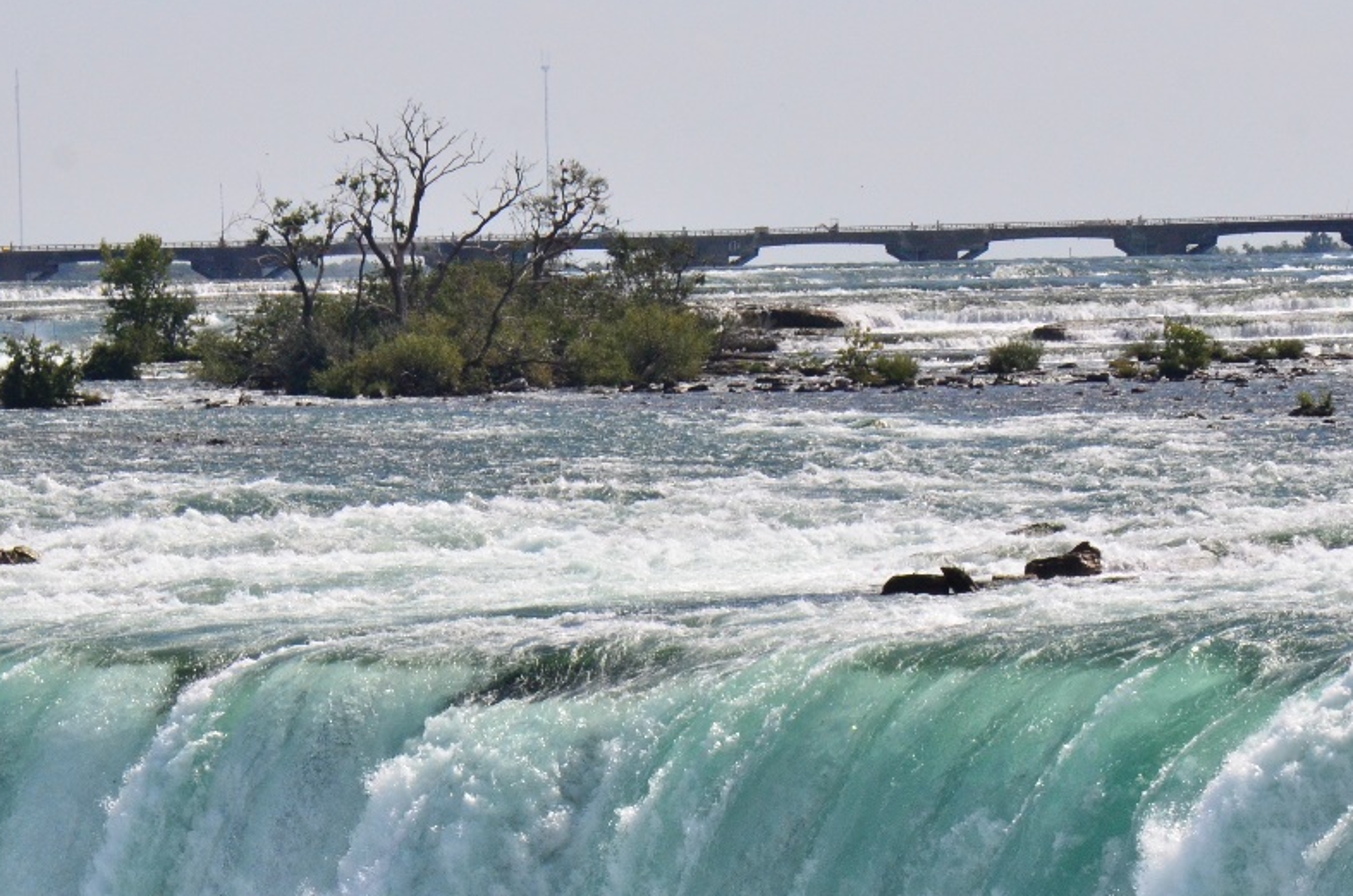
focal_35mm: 320
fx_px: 12001
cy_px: 900
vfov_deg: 4.3
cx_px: 394
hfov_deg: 6.4
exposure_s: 1/1600
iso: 1000
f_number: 13
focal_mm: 105
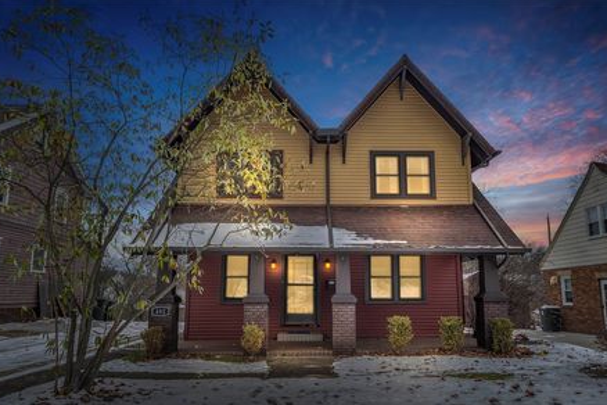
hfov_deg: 72.9
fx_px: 410
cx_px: 324
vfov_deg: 52.3
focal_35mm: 24
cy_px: 229
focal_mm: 21.3
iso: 400
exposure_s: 1/500
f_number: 6.3
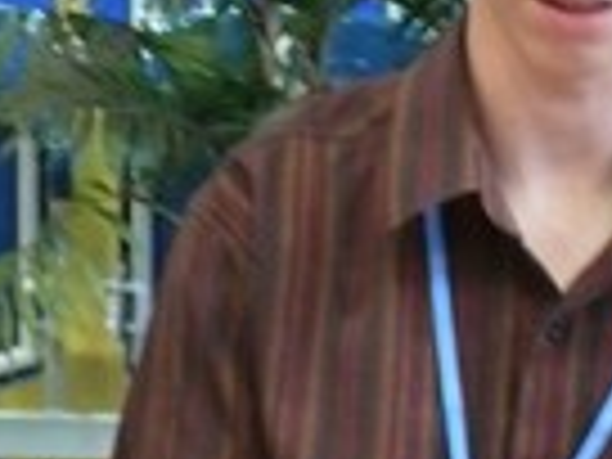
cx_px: 576
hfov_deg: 15.1
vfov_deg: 11.5
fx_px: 2281
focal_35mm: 129
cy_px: 362
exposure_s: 1/15
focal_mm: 7.4
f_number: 2.8
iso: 400
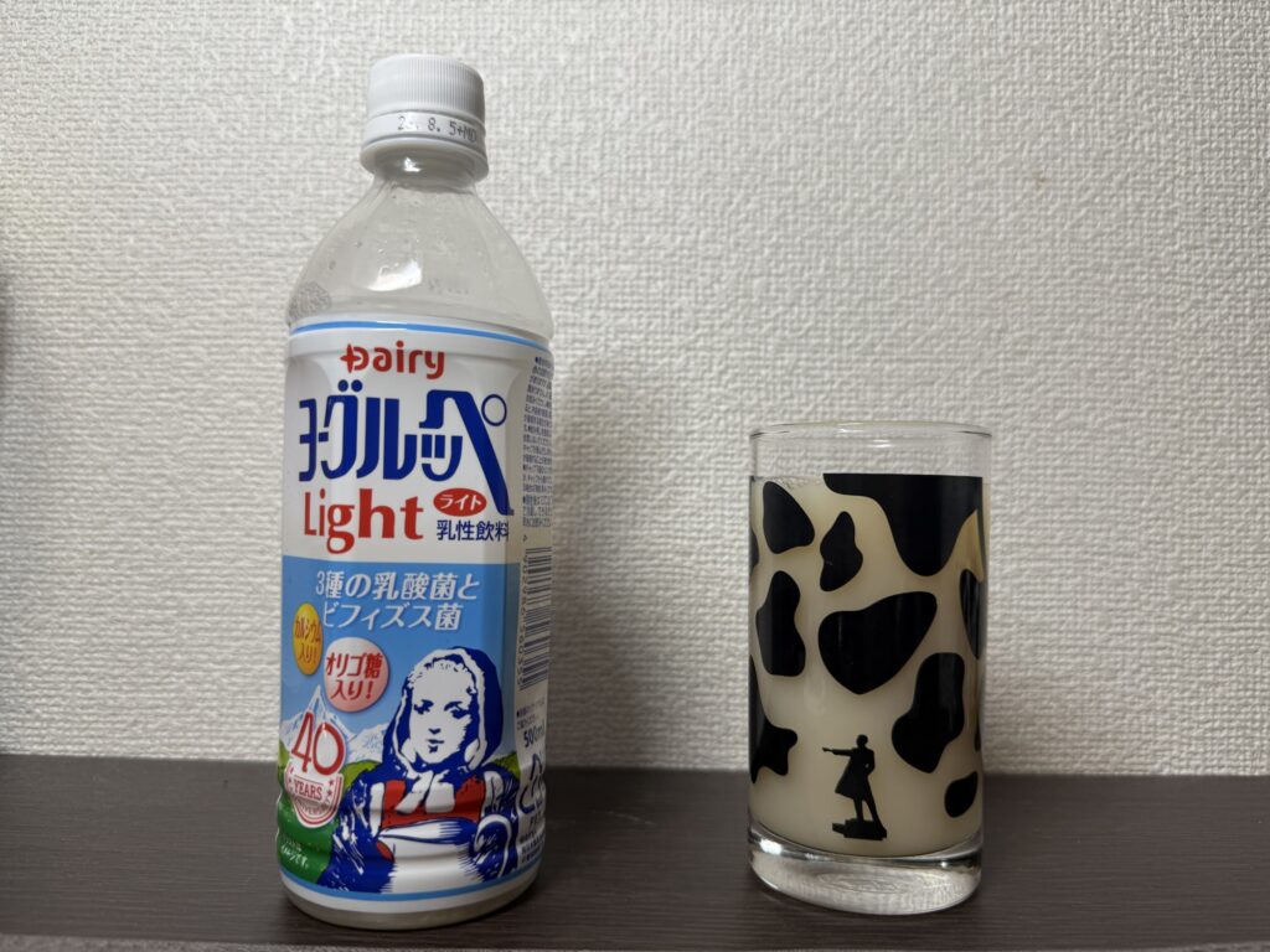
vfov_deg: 56.8
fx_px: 881
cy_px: 476
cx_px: 635
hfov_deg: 71.6
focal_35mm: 24
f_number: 1.78
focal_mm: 6.76
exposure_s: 1/125
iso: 64
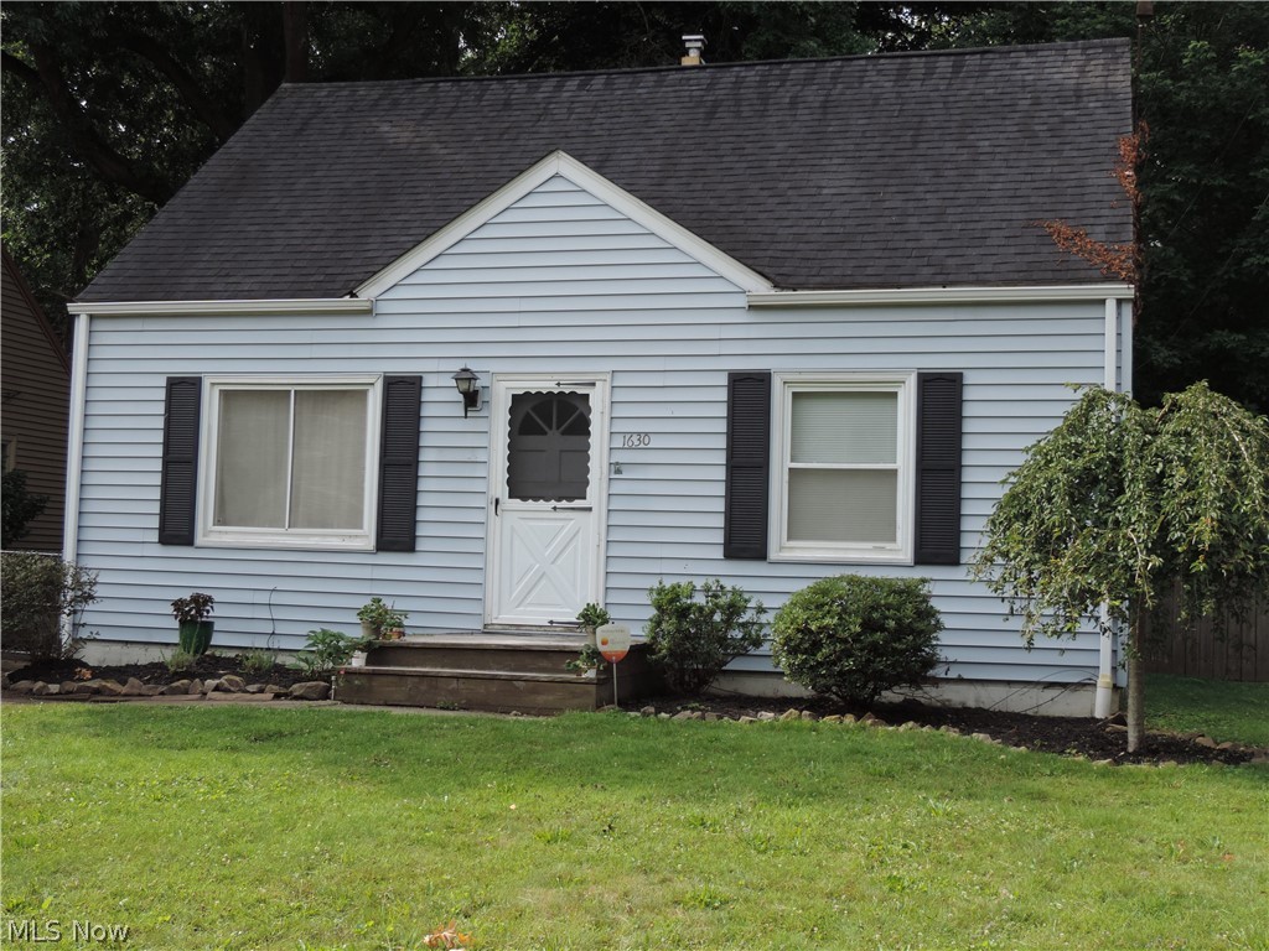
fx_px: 1723
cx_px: 634
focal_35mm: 47
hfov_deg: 40.4
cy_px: 476
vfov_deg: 30.9
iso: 80
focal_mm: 8.3
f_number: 3.5
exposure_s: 1/320
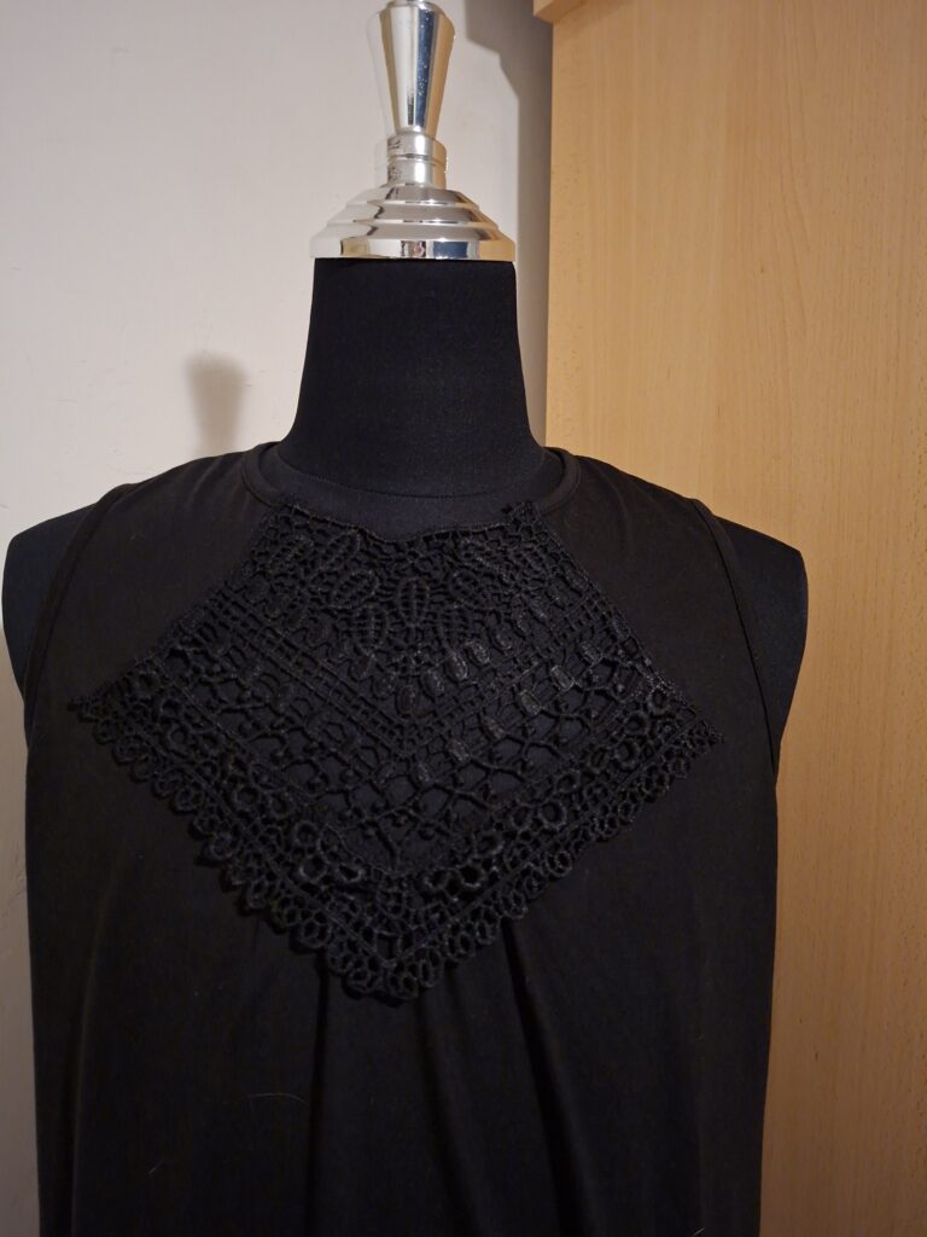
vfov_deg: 73.9
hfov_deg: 58.9
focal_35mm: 23
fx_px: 821
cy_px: 618
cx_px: 464
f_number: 1.8
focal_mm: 5.54
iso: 1000
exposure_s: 1/20
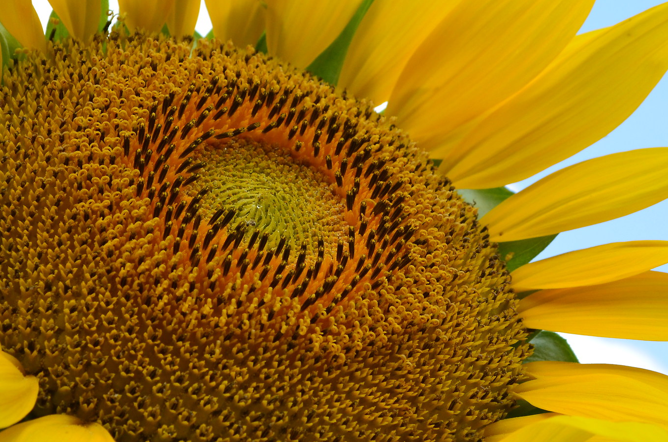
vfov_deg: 9.9
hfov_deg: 14.8
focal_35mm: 138
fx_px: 2555
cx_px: 543
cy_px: 205
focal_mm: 52
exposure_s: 1/500
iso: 640
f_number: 9
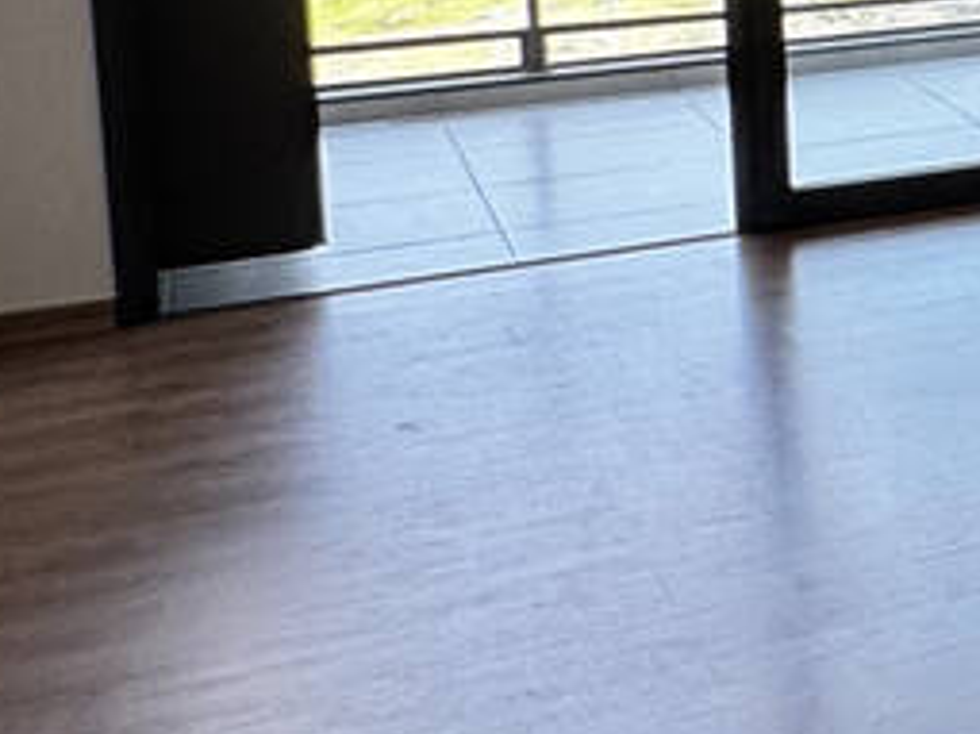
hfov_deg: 15.4
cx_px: 2279
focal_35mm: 79
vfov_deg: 17.7
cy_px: -150
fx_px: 2235
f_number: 2.2
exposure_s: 1/120
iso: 100
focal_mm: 2.22
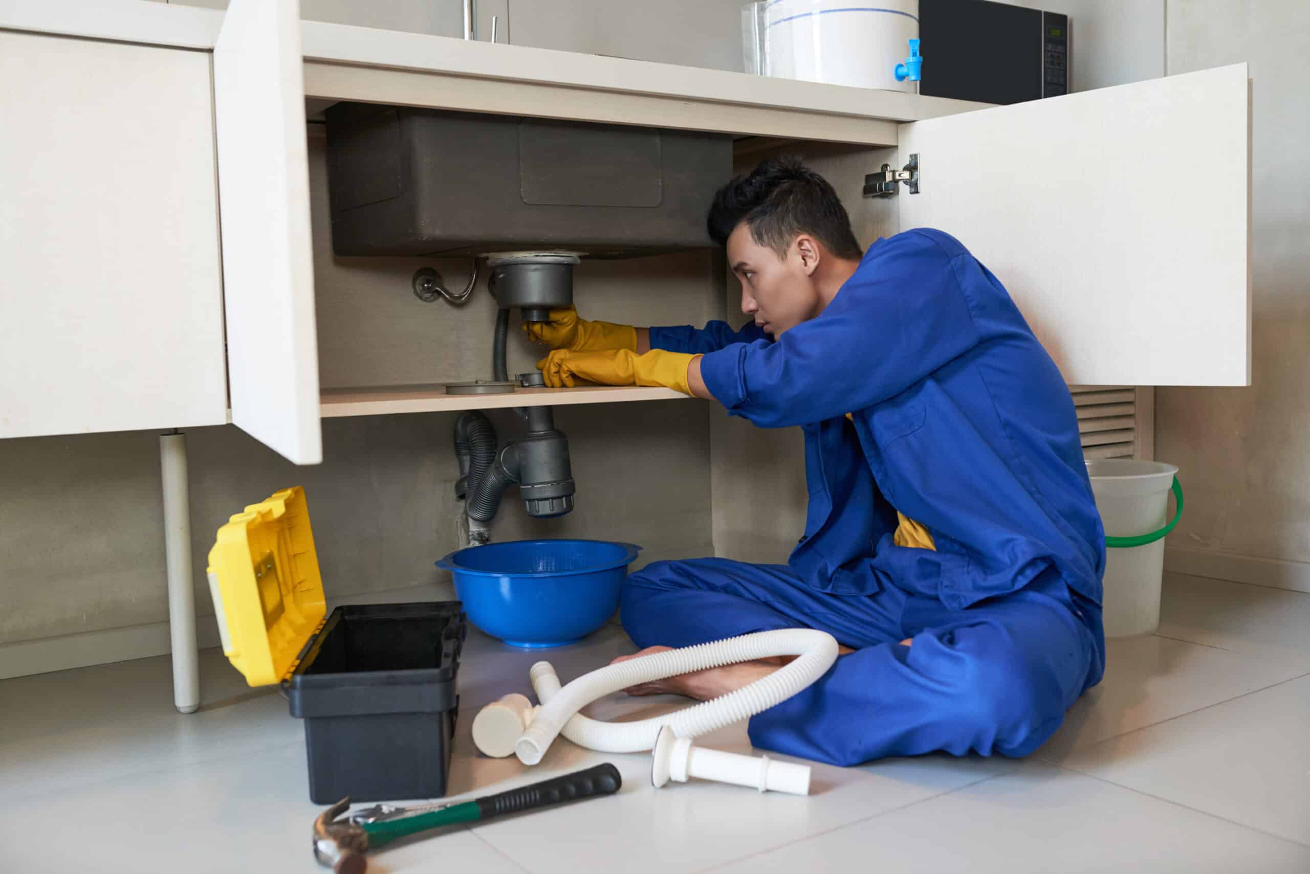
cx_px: 655
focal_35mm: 35
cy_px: 437
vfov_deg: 37.9
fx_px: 1274
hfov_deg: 54.4
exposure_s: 1/125
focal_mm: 35
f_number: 4
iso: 800
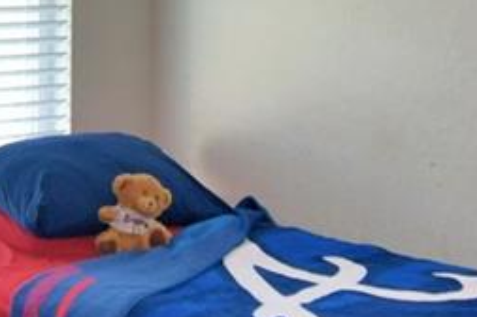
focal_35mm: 95
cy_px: -26
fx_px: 1257
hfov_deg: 21.2
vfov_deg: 14.1
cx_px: 100
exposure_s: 1/40
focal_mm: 10
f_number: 4.5
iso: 200
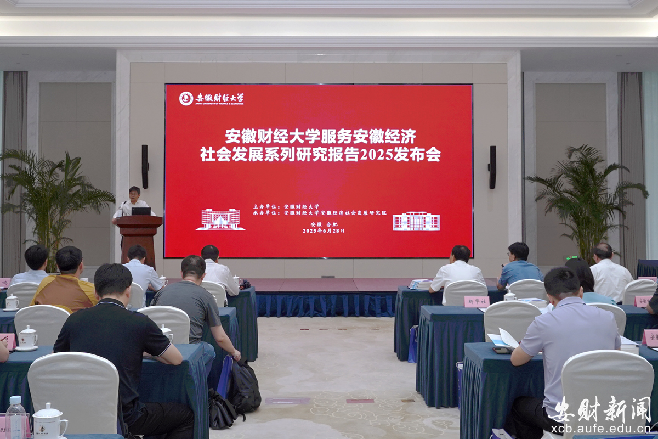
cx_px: 329
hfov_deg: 53.1
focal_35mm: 36
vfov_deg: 36.9
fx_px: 658
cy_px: 220
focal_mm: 24
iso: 1000
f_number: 7.1
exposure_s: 1/125
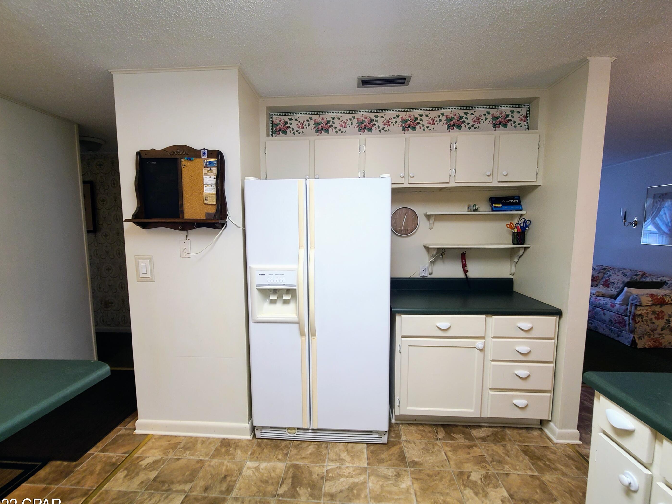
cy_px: 258
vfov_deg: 85.7
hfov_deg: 102.1
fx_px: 272
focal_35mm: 14
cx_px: 334
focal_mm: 2.2
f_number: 2.2
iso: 125
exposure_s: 1/60
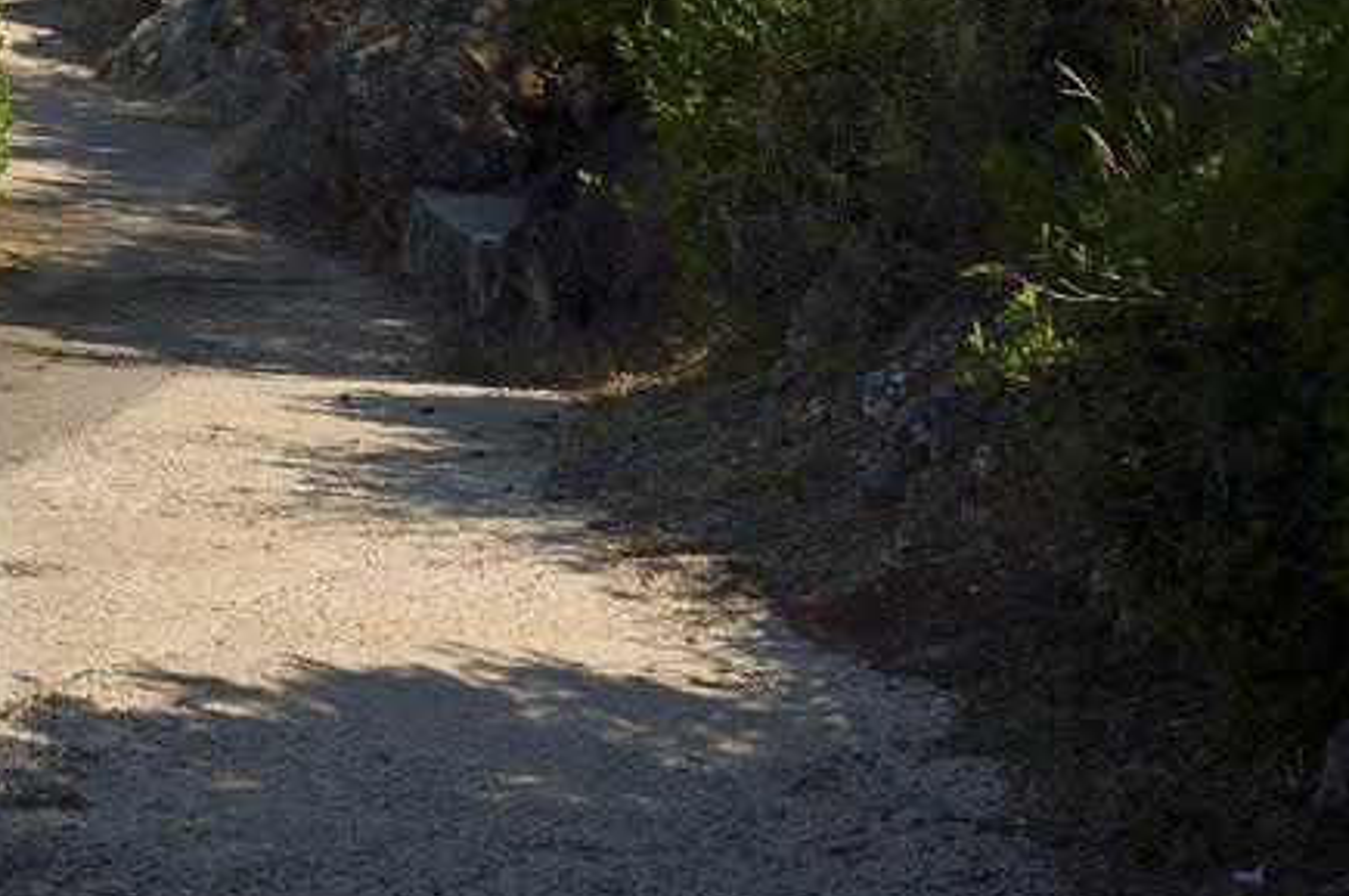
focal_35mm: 114
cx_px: -533
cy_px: -707
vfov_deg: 11.2
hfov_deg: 16.7
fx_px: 4267
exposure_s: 1/250
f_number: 13
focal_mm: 31
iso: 200
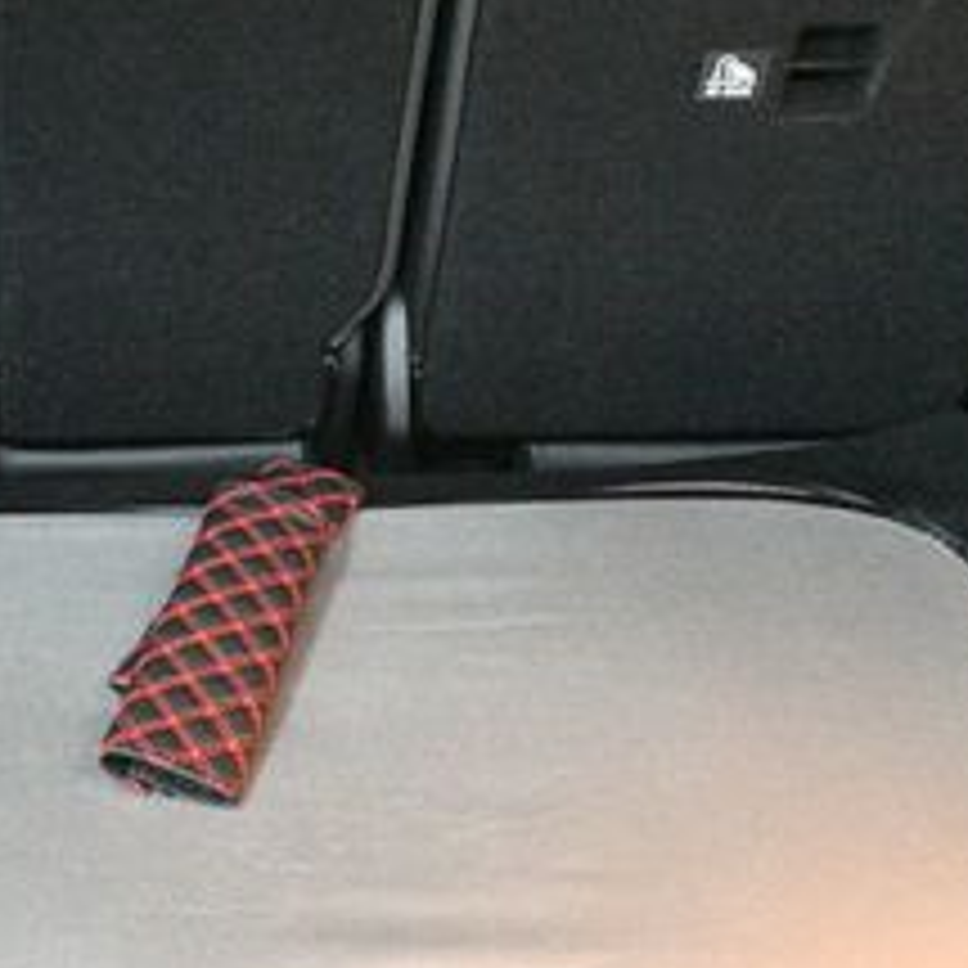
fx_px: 2721
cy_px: 401
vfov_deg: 20.2
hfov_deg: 19.8
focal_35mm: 86
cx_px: 99
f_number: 3.8
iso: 9000
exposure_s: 1/60
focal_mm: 23
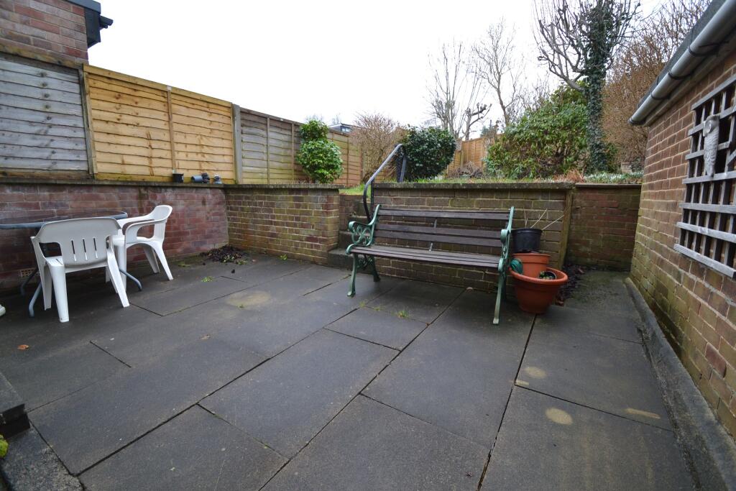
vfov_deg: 77.3
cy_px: 246
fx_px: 307
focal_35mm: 15
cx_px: 368
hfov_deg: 100.4
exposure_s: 1/100
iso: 400
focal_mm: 10
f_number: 5
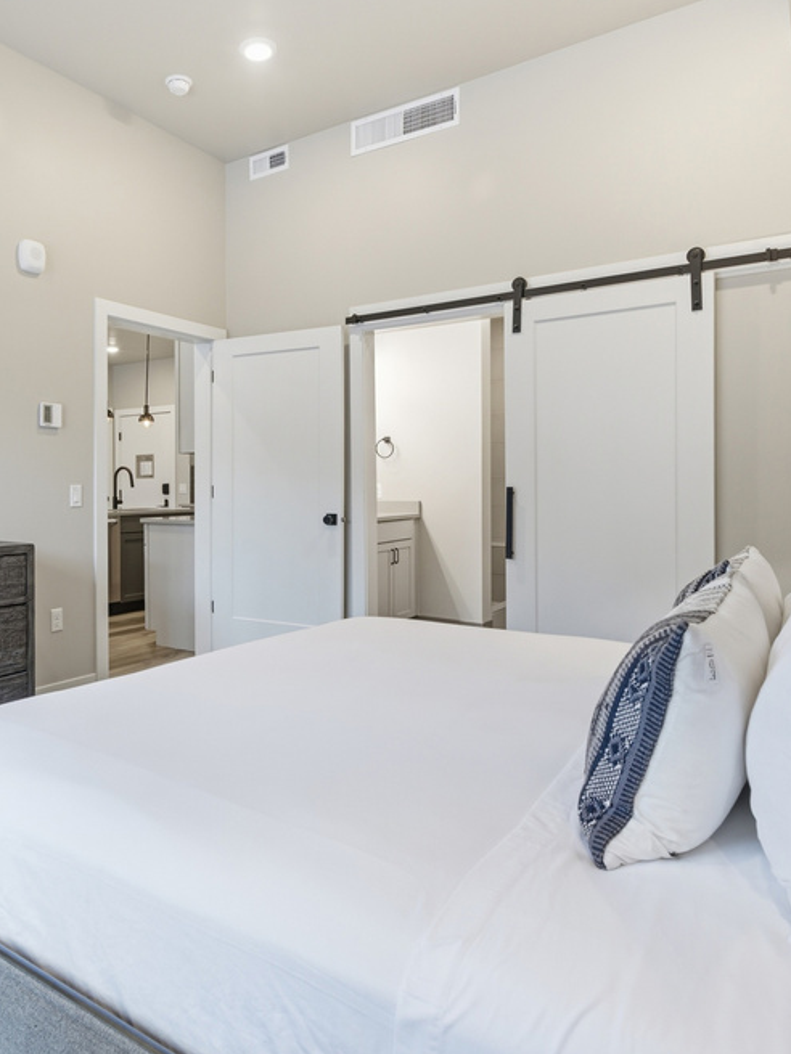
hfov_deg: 55.7
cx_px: 268
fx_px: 731
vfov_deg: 71.6
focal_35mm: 24
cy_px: 511
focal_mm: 16
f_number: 9
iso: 250
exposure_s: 1/30
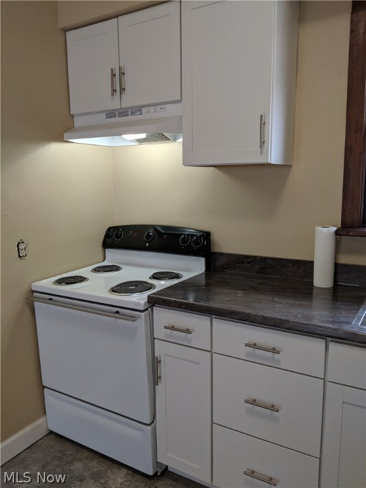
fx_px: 381
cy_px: 244
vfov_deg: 65.3
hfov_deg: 51.4
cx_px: 183
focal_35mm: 27
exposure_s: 1/120
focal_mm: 4.44
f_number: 1.8
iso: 81
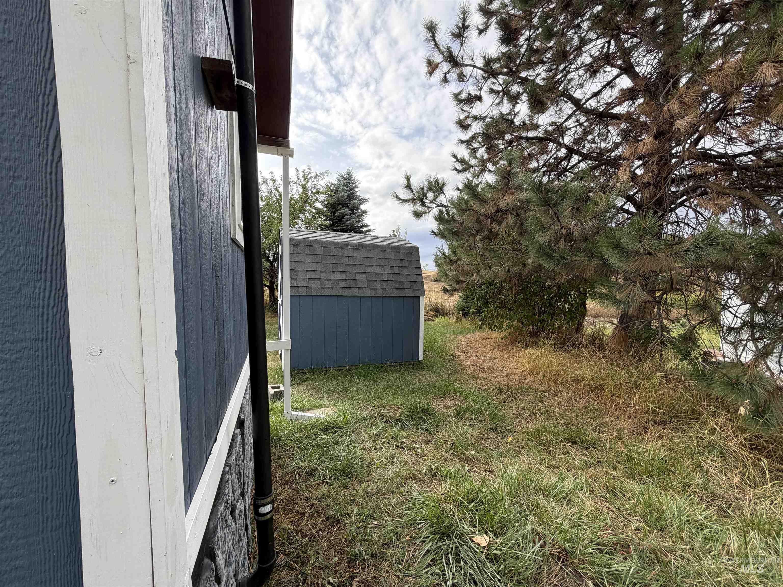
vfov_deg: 85.7
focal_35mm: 14
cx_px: 392
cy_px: 294
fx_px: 317
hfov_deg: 102.1
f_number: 2.2
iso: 50
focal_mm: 2.22
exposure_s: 1/502
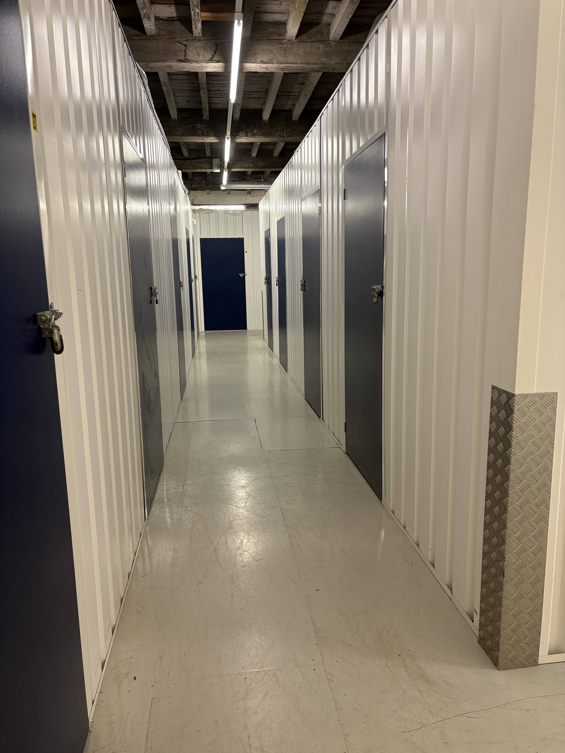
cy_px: 376
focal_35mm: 26
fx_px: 566
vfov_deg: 67.3
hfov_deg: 53.1
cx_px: 282
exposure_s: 1/50
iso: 125
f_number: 1.6
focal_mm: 5.96
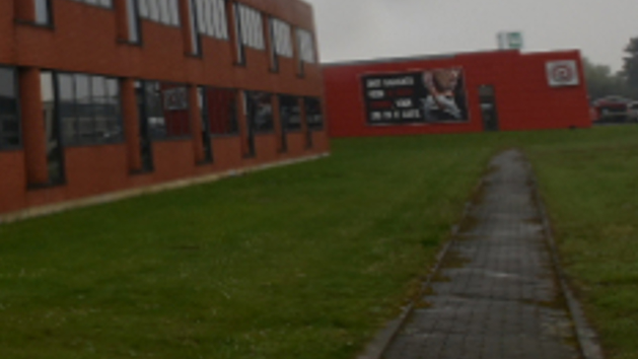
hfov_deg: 29.7
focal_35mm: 54
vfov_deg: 21.4
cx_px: -220
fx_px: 914
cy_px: -7
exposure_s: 1/250
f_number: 8
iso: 400
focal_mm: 10
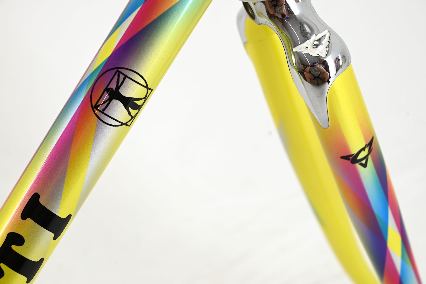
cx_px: 213
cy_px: 142
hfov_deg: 28.9
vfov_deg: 19.4
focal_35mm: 70
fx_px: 828
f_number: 8
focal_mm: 70
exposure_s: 1/50
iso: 320
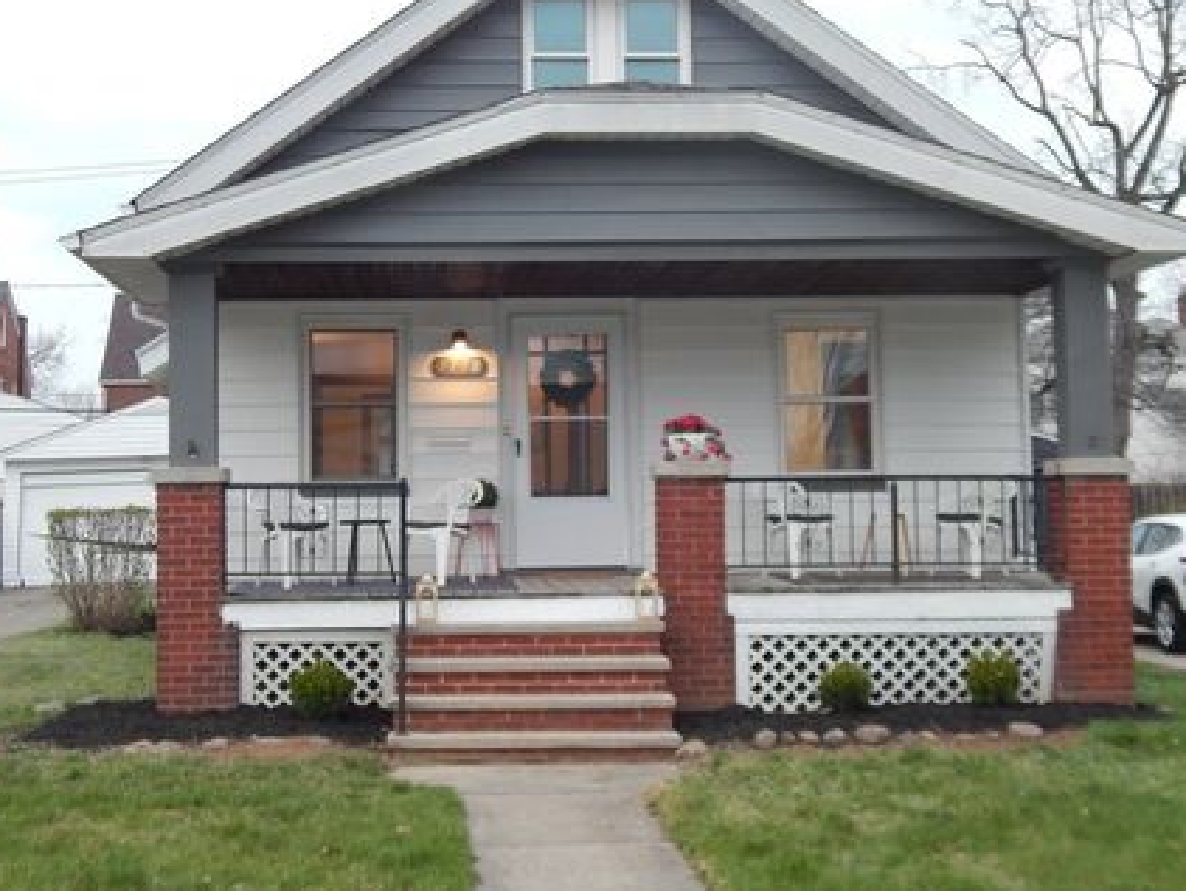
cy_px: 378
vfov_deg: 25.2
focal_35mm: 58
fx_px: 1988
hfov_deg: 33.2
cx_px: 531
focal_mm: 8.6
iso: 320
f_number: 3.7
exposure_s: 1/30
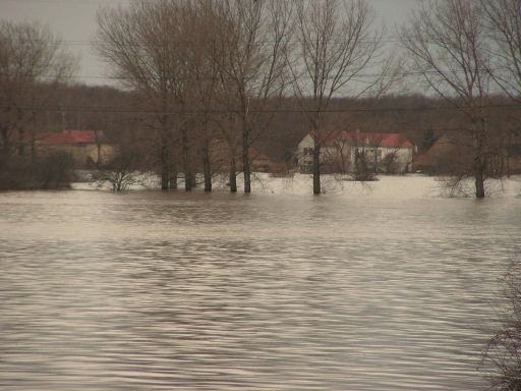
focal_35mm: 290
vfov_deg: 5.1
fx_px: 4365
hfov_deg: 6.8
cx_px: 260
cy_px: 196
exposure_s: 1/320
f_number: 3.2
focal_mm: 48
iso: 80
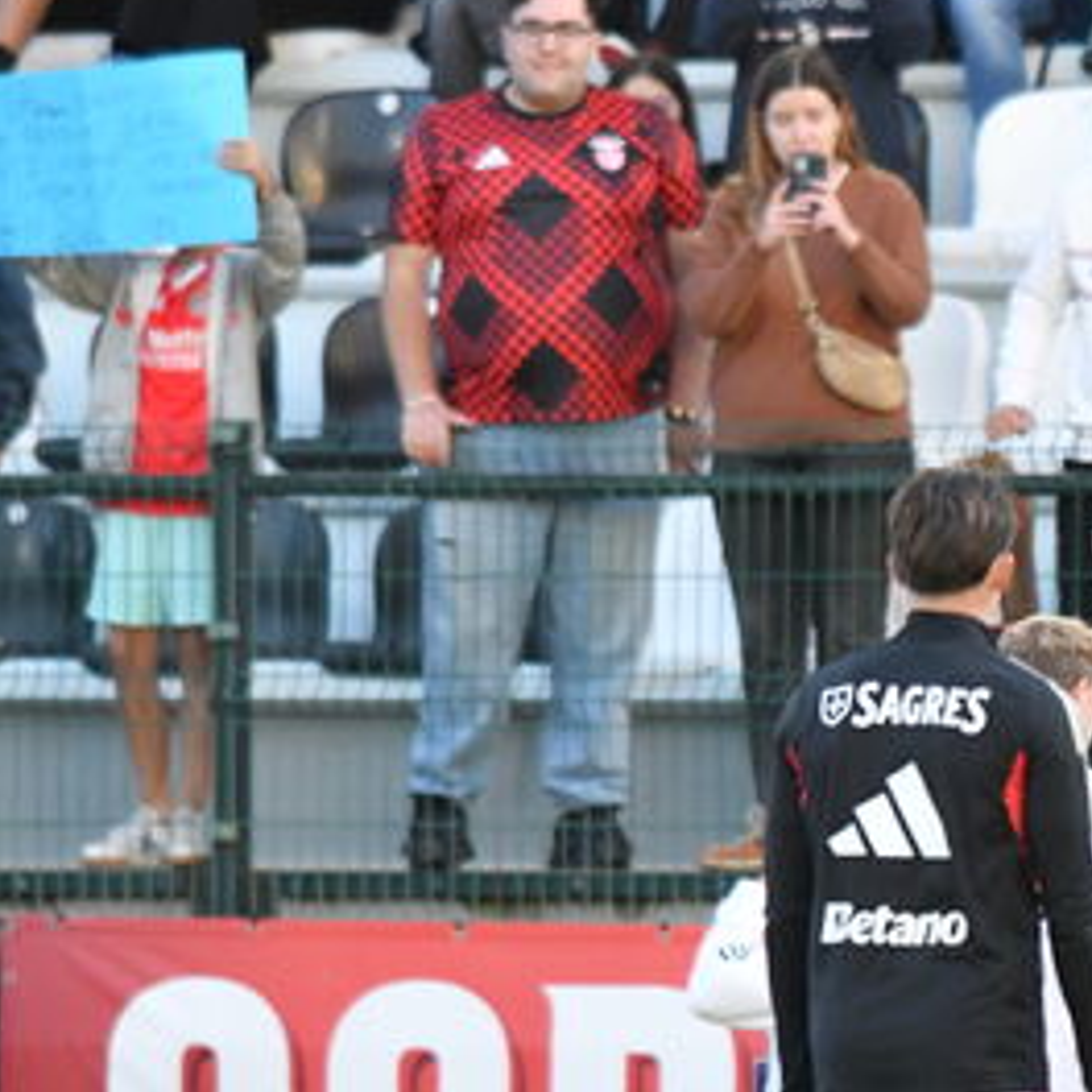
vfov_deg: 1.5
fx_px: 42757
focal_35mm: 1198
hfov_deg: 1.5
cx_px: 1787
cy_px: 858
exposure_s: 1/1000
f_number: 4.5
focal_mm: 400
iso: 2000
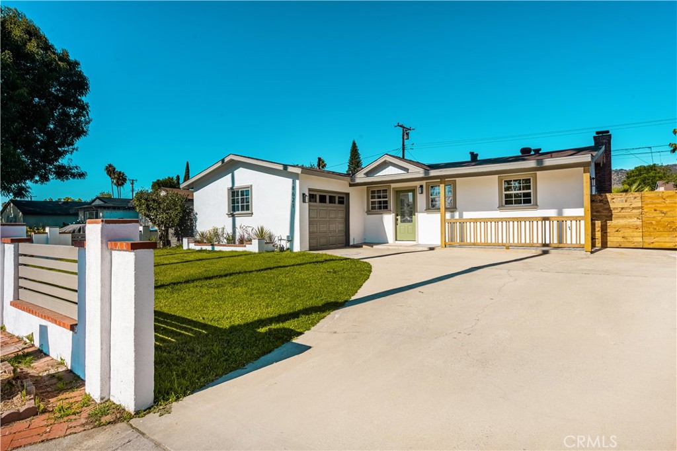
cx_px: 338
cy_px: 226
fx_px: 348
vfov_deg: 65.9
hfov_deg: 88.5
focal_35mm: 18
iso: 80
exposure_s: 1/320
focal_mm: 18.5
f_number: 14
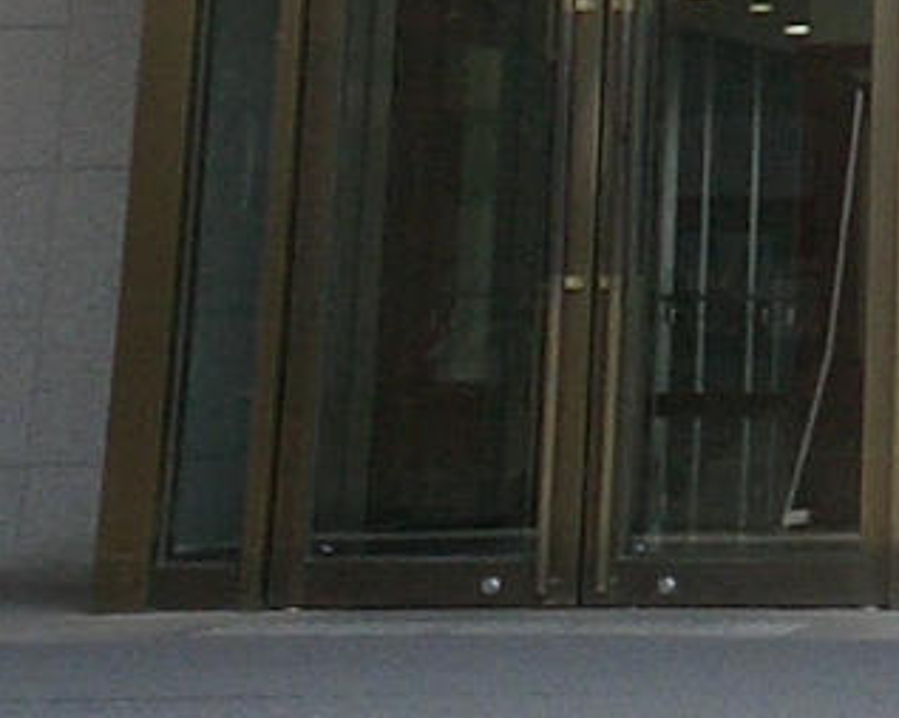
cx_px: 1381
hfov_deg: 12.5
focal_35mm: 146
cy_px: -576
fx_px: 3881
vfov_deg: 10.0
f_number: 3.5
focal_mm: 5.6
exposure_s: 1/160
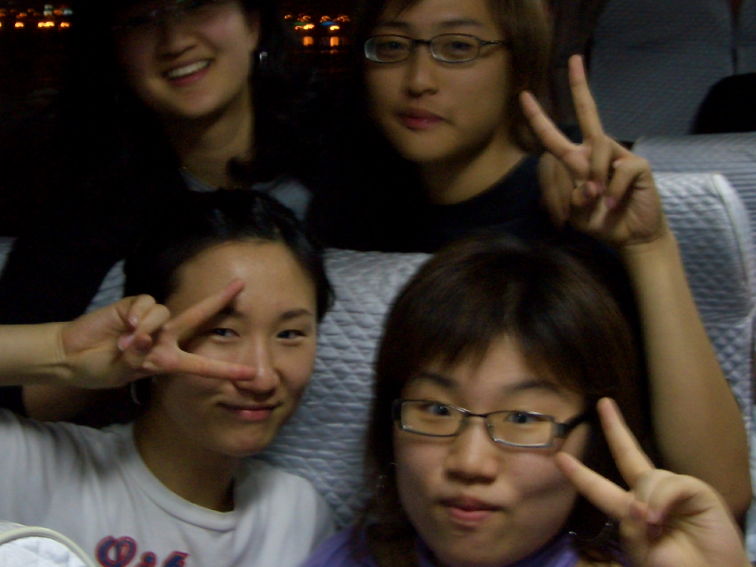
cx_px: 311
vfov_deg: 23.6
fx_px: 1354
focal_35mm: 62
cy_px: 229
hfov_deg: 31.1
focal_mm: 6.8
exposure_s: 1/8
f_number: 2.8
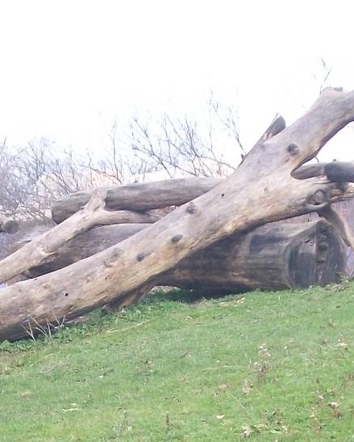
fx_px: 2607
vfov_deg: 9.6
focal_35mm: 199
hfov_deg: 7.8
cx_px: 91
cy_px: 454
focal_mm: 11.6
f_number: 3.8
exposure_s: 1/125
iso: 80
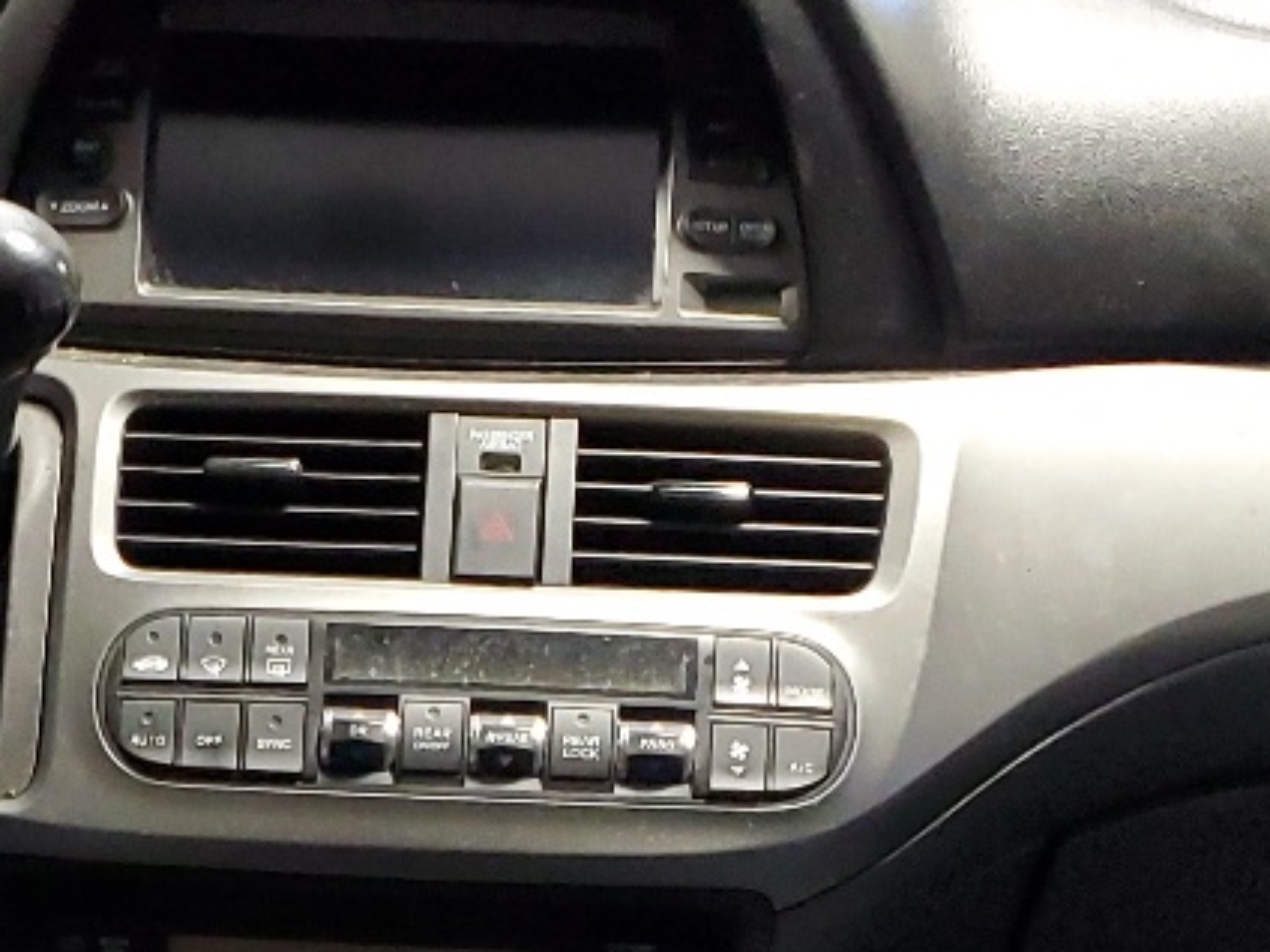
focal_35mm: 98
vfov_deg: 14.2
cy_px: 1377
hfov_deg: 19.6
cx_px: 105
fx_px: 3595
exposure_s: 1/30
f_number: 1.5
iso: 291
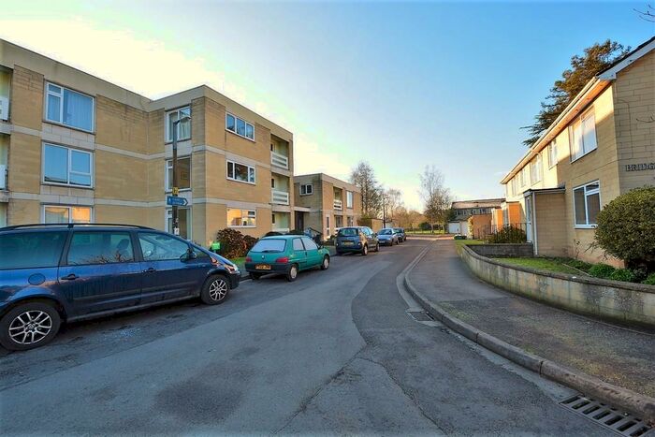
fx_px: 273
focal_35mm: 15
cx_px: 328
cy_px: 218
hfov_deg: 100.4
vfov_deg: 77.4
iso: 400
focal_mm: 10
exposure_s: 1/160
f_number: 9
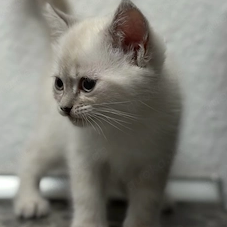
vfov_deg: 21.4
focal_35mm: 81
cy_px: 101
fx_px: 601
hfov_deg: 21.4
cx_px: 100
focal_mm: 5.96
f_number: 1.6
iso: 100
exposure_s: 1/50
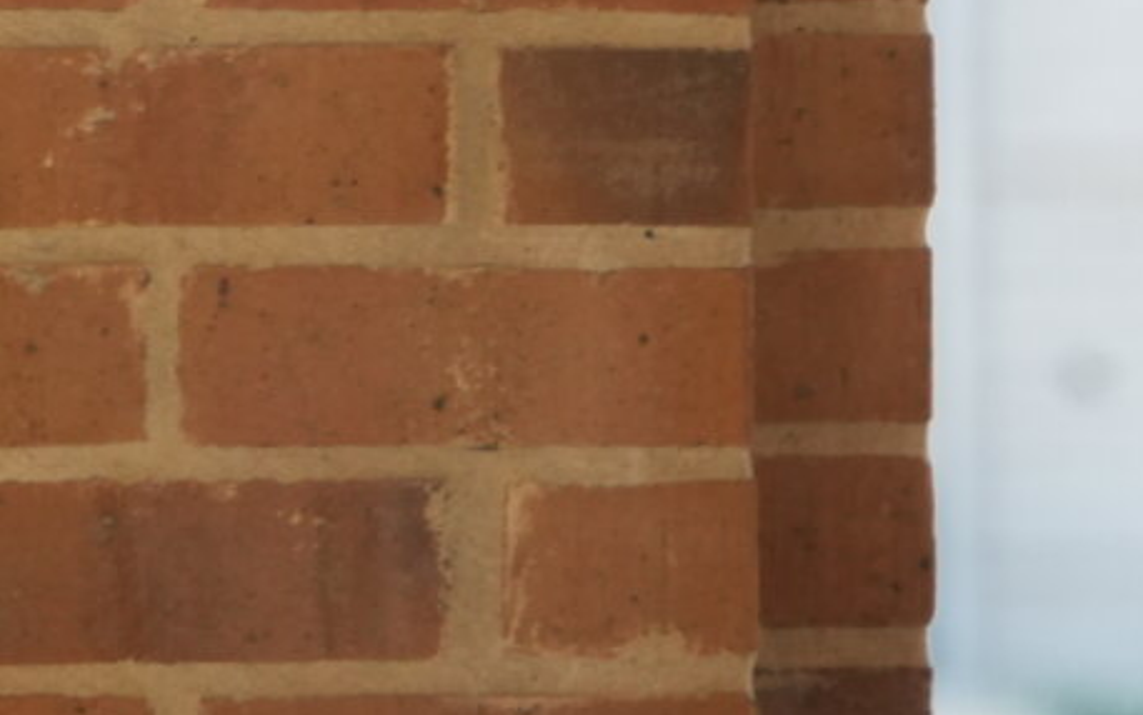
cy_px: 1348
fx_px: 25023
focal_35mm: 803
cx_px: 1848
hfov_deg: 2.6
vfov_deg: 1.6
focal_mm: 200
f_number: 5.6
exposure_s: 1/200
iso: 1600
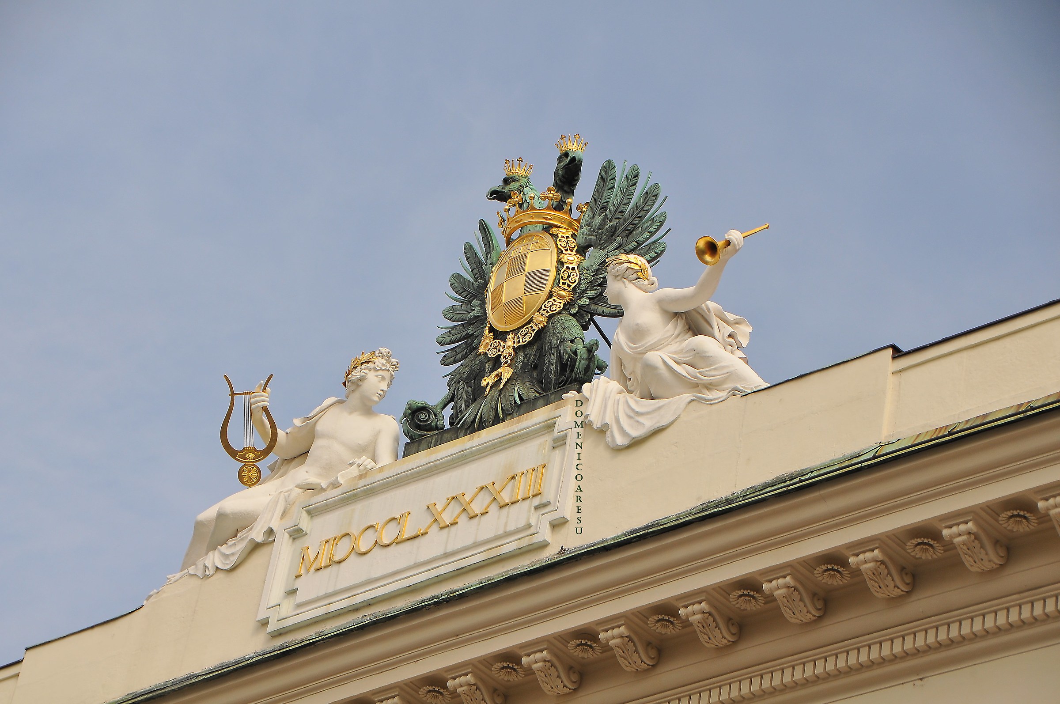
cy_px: 352
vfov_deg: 11.1
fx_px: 3617
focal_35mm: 123
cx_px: 530
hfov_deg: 16.7
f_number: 8
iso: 200
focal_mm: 82
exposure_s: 1/250
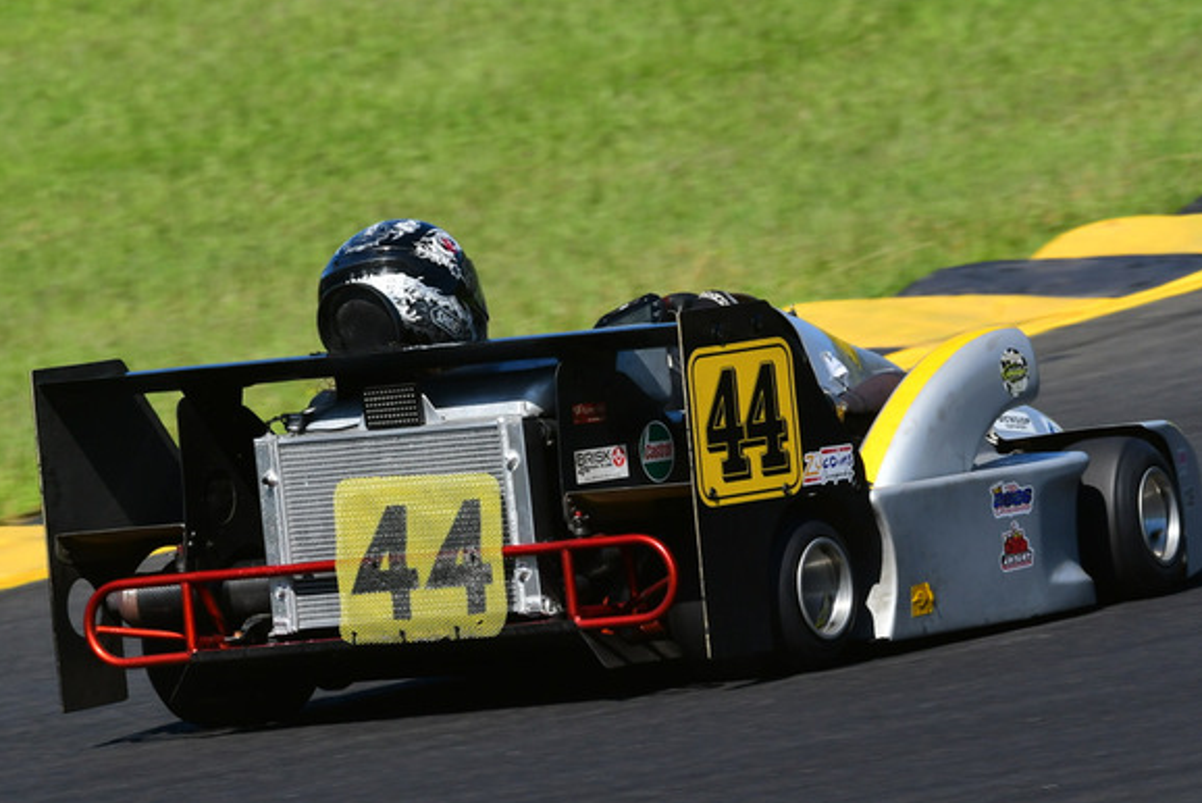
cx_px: 566
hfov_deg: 3.4
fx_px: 20109
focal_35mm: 602
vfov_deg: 2.3
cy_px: 341
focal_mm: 290
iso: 500
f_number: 13
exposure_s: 1/640
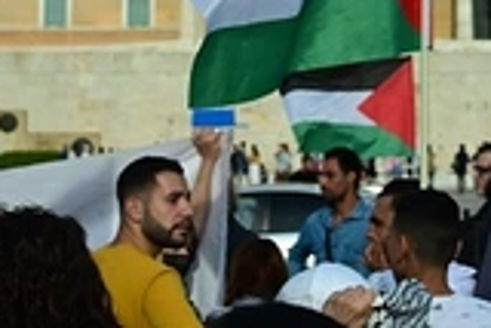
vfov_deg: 10.4
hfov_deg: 16.0
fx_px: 1748
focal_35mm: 128
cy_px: -136
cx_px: 279
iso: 800
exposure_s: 1/10000
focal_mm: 31.5
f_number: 4
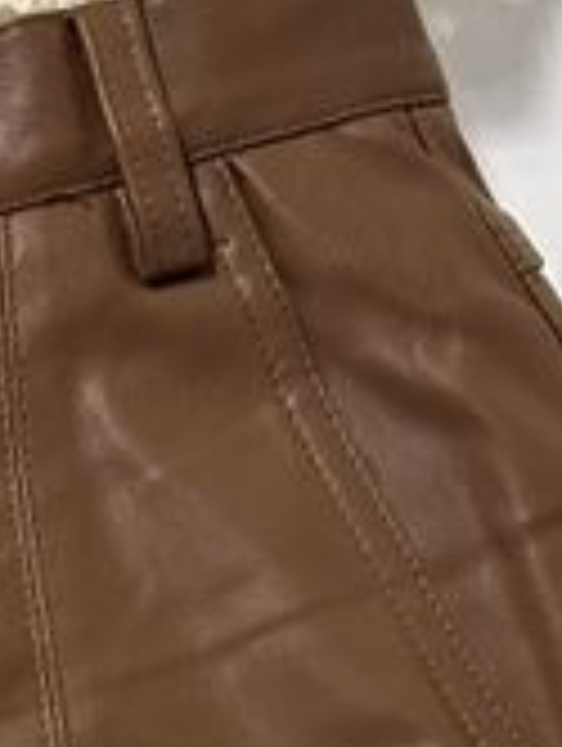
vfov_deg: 15.0
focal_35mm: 125
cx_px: -526
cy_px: 990
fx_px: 2699
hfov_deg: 10.9
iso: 250
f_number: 1.5
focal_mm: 5.7
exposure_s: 1/50
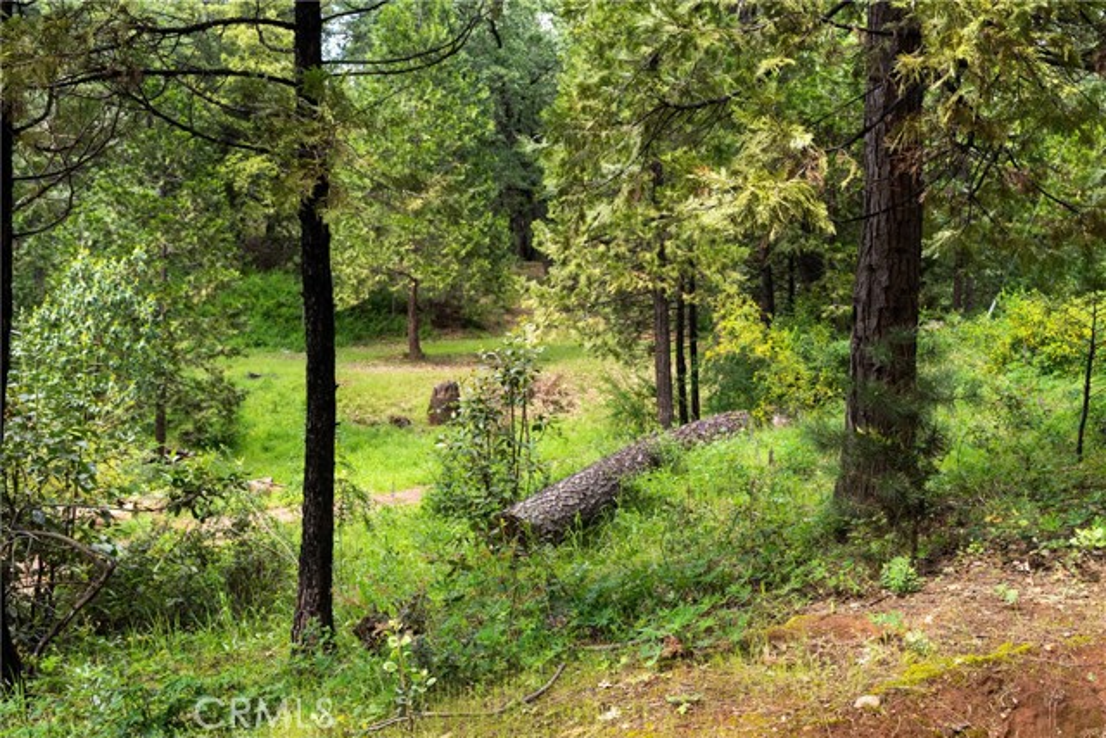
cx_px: 553
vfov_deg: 36.9
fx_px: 1106
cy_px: 369
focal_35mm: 36
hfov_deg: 53.1
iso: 250
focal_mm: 36
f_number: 6.3
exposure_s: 1/50
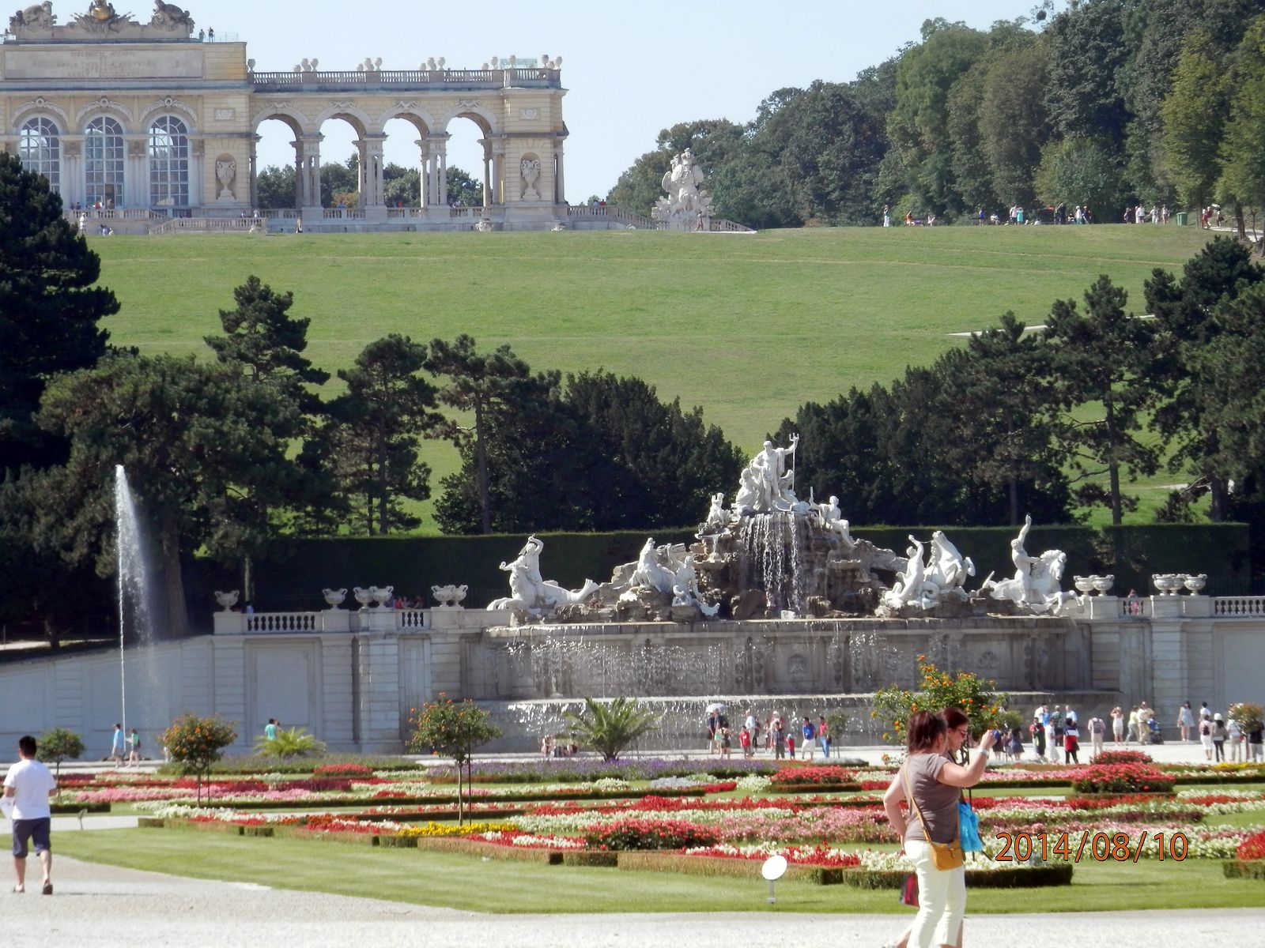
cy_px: 474
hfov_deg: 9.7
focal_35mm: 204
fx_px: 7455
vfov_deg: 7.3
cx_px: 632
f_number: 5.9
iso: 80
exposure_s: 1/200
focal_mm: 36.5
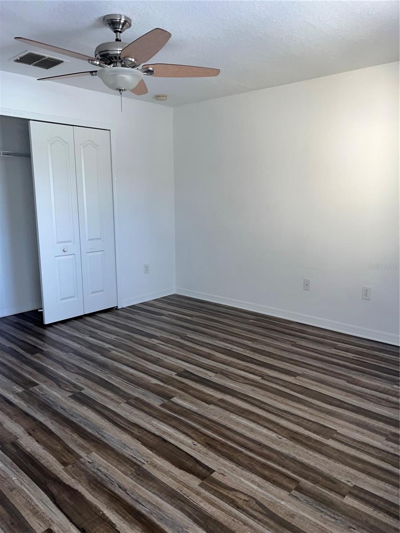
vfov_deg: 67.3
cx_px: 200
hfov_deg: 53.1
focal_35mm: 26
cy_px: 266
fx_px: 401
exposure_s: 1/121
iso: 125
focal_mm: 5.7
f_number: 1.5
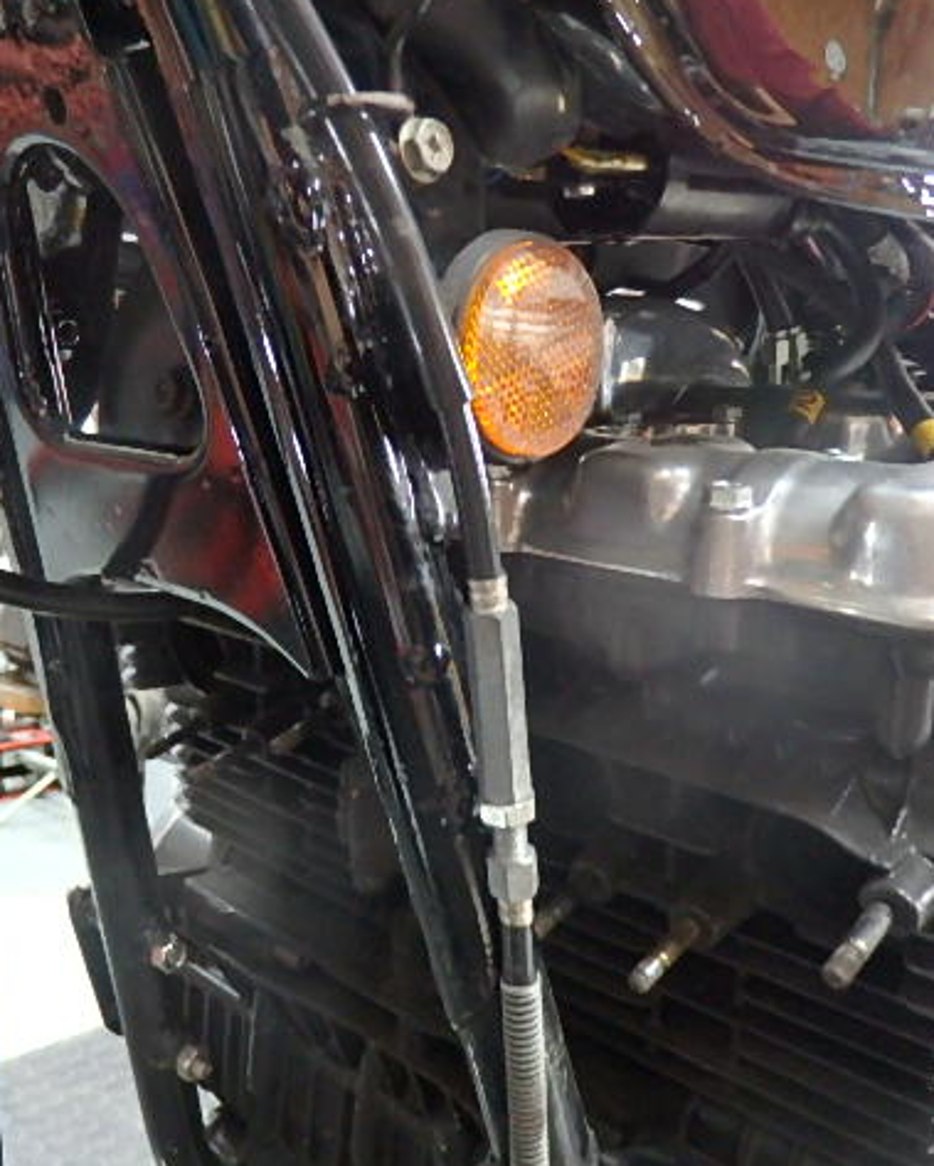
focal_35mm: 33
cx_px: 296
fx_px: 1139
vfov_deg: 54.2
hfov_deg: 43.8
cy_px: 582
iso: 800
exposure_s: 1/20
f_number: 3
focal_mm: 4.5
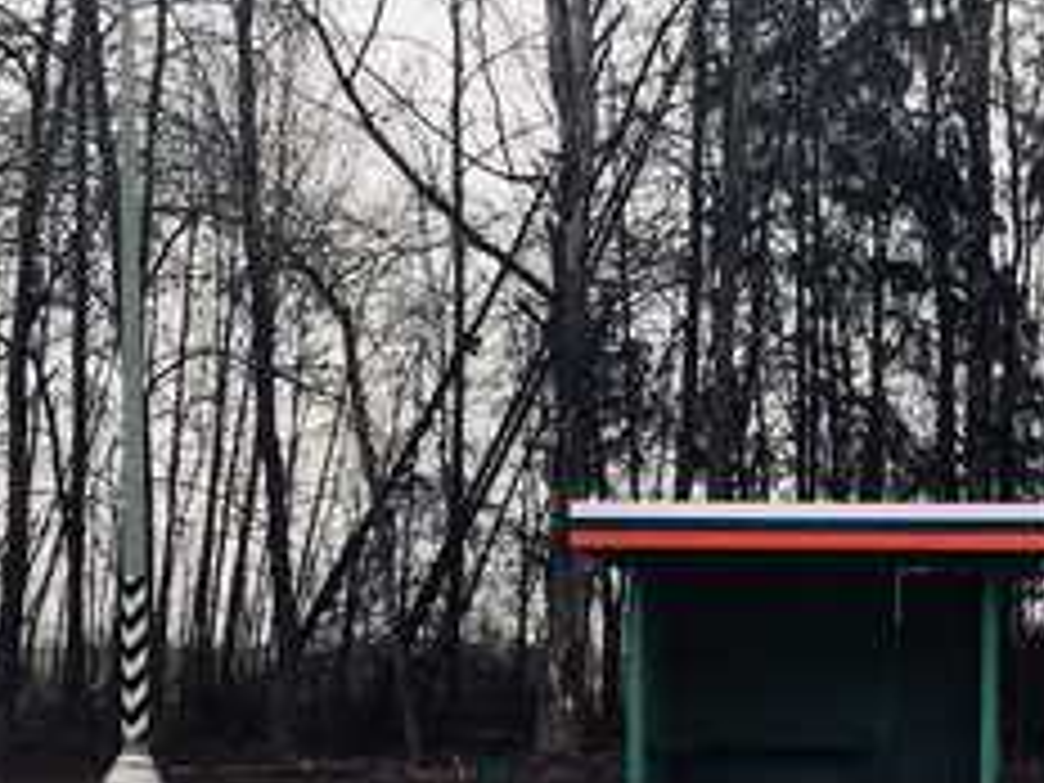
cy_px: 760
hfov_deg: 25.6
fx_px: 2262
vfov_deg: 19.2
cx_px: 819
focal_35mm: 75
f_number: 2.2
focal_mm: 4.15
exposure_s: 1/100
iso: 40
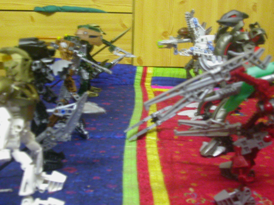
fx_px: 388
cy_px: 102
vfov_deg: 29.7
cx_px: 137
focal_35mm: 49
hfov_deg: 38.9
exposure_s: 1/4.7
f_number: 3.2
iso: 380
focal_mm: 7.5
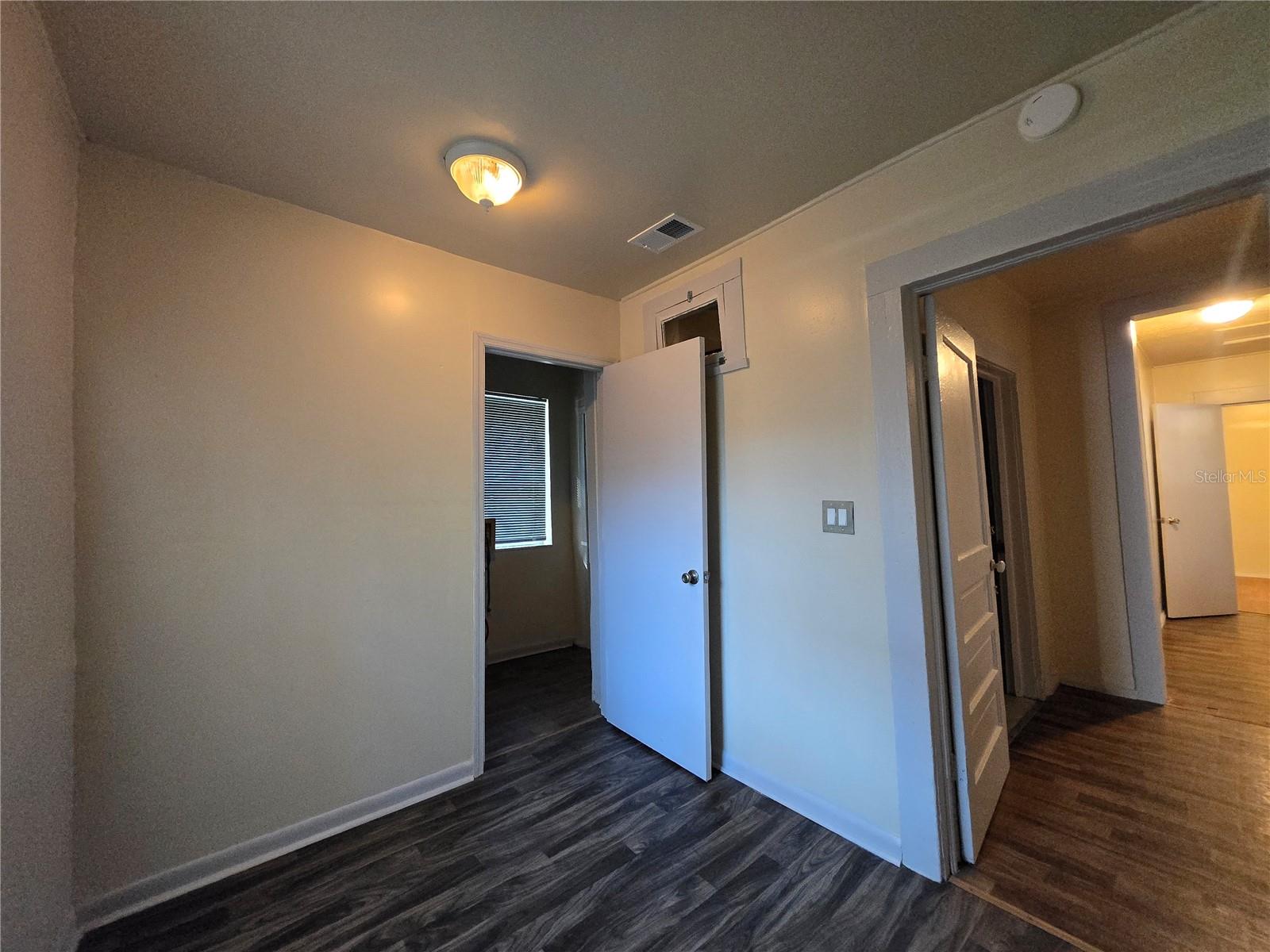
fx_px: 477
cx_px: 635
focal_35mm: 13
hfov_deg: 106.2
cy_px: 476
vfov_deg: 89.9
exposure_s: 1/60
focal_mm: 1.7
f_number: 2.2
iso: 1000
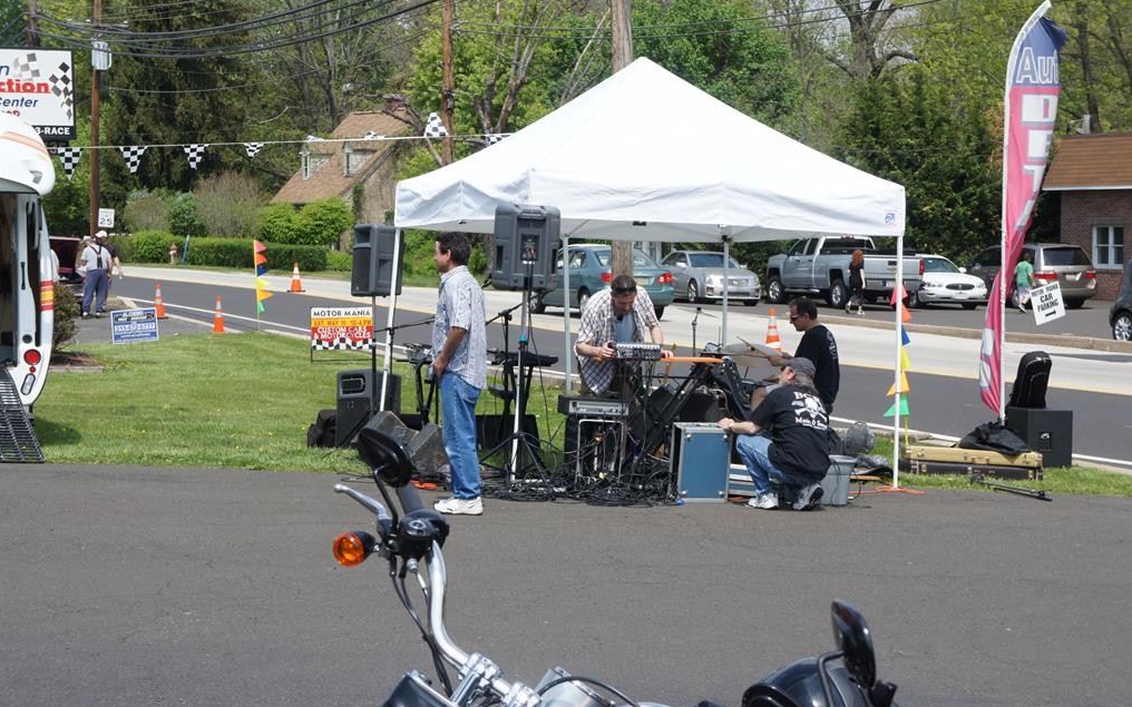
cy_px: 362
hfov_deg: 26.3
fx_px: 2422
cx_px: 563
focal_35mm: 79
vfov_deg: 16.6
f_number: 9
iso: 200
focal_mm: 51
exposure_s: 1/320
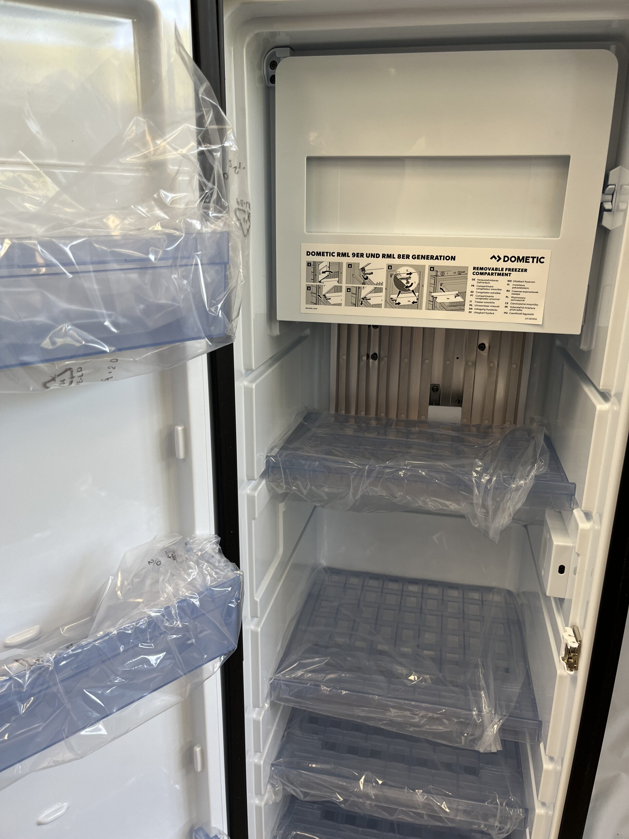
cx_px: 314
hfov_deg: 53.1
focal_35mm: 26
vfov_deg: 67.3
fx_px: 630
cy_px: 420
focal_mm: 5.1
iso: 64
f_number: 1.6
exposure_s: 1/100
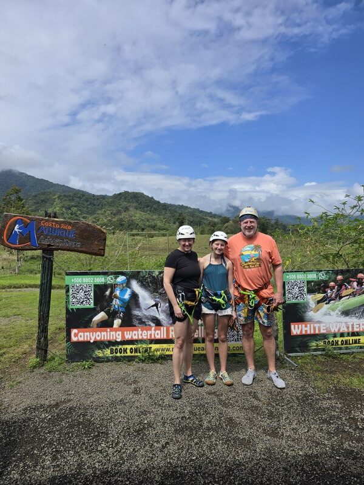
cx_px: 182
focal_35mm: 23
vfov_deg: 73.9
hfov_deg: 58.9
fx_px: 322
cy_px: 242
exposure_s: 1/1093
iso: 12
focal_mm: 6.3
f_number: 1.7
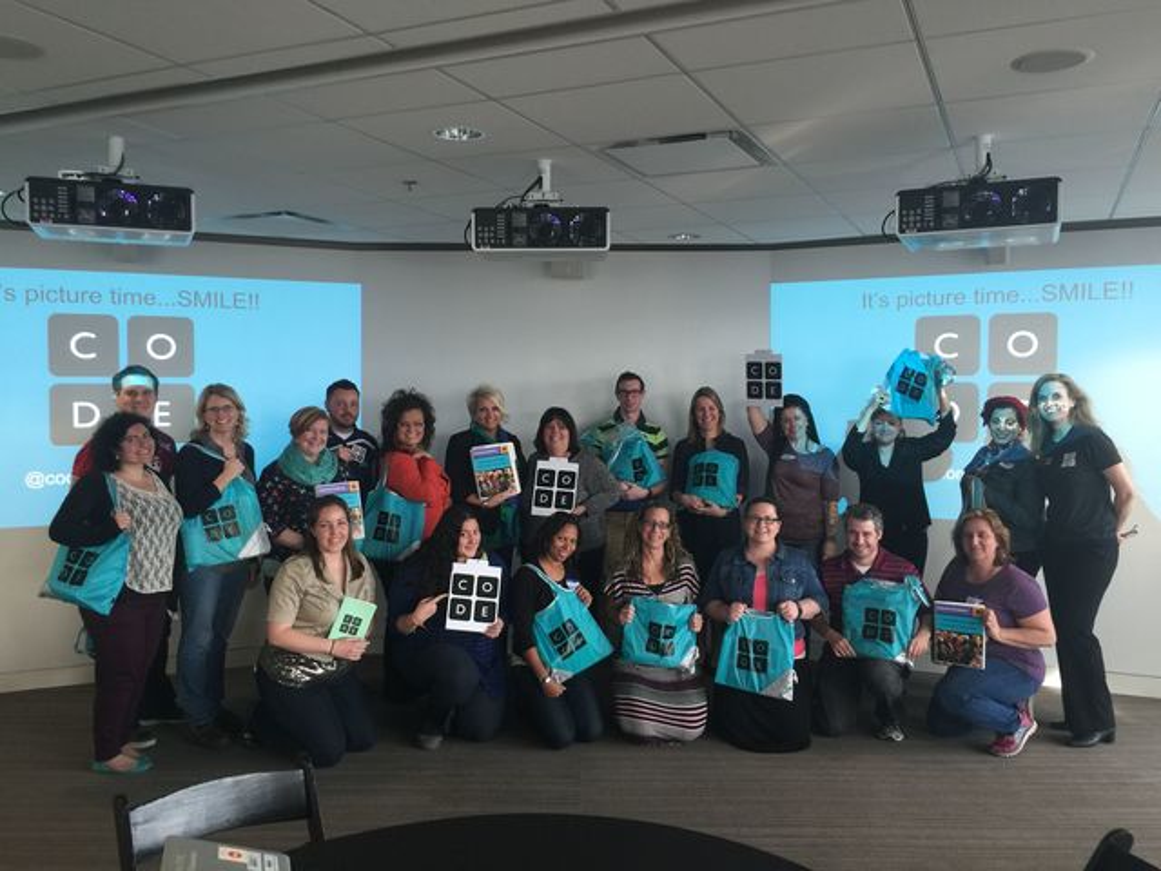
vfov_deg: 48.2
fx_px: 973
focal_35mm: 29
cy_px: 436
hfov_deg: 61.7
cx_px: 580
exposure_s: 1/15
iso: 32
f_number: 2.2
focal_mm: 4.15
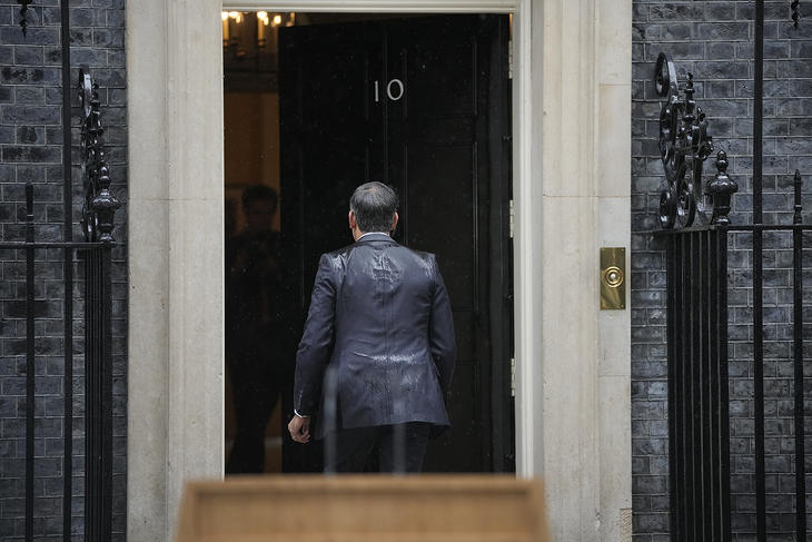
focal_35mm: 161
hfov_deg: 12.8
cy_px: 271
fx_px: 3632
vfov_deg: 8.5
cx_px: 406
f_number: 2.8
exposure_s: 1/1000
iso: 1600
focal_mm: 161
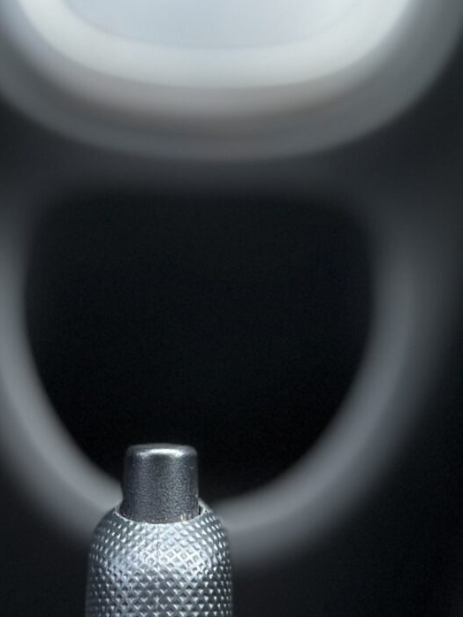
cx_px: 316
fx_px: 3137
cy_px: 18
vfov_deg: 11.1
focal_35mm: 176
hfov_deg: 8.4
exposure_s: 1/121
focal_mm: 6.86
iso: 64
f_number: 1.78
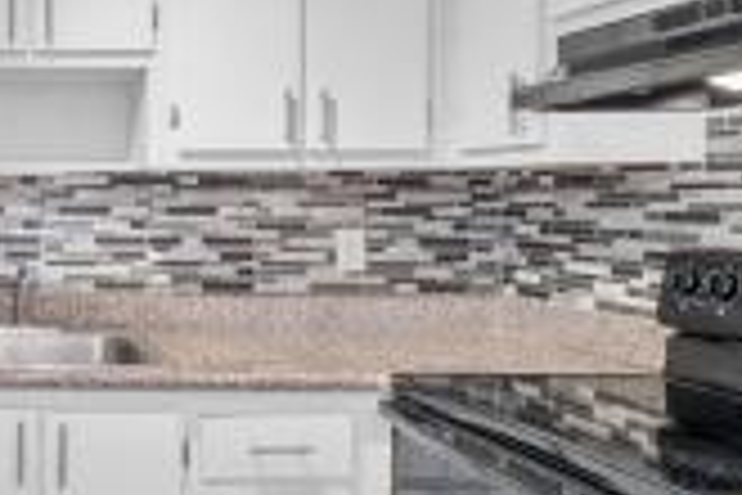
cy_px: 198
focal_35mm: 41
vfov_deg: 32.5
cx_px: -49
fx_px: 845
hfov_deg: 39.8
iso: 160
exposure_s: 1/2
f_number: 11
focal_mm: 10
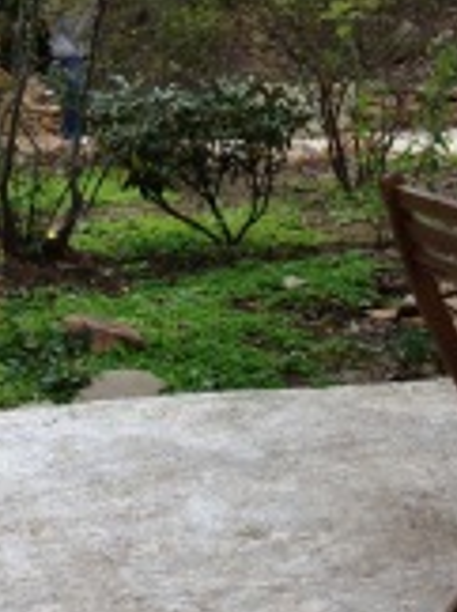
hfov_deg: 14.2
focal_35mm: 102
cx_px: -21
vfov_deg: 18.6
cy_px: -57
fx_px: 1800
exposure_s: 1/374
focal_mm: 4.13
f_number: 2.4
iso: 50
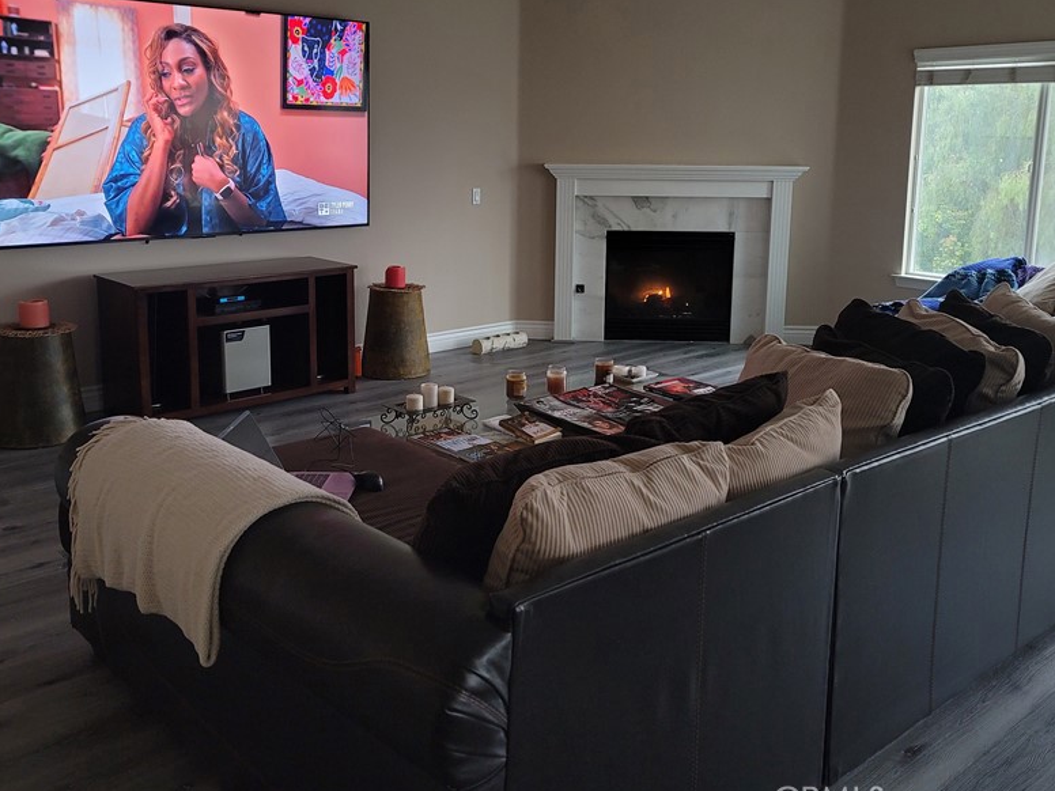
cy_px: 296
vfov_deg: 42.6
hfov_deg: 55.4
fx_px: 1006
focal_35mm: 33
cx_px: 522
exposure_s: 1/60
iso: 250
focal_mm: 7
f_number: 1.8
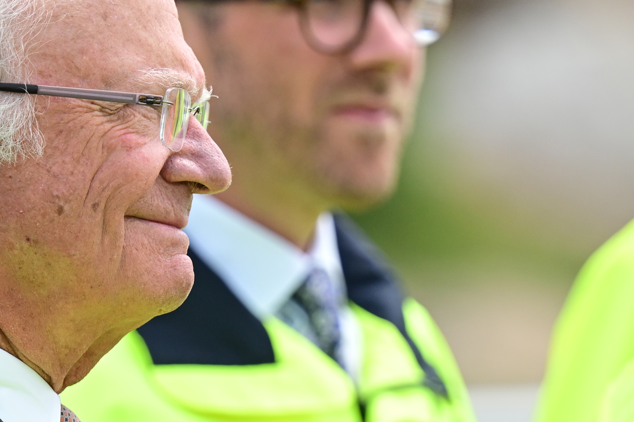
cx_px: 501
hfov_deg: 4.3
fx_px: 8347
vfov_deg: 2.9
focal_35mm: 474
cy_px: 354
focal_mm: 150
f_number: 2.8
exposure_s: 1/4000
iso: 360
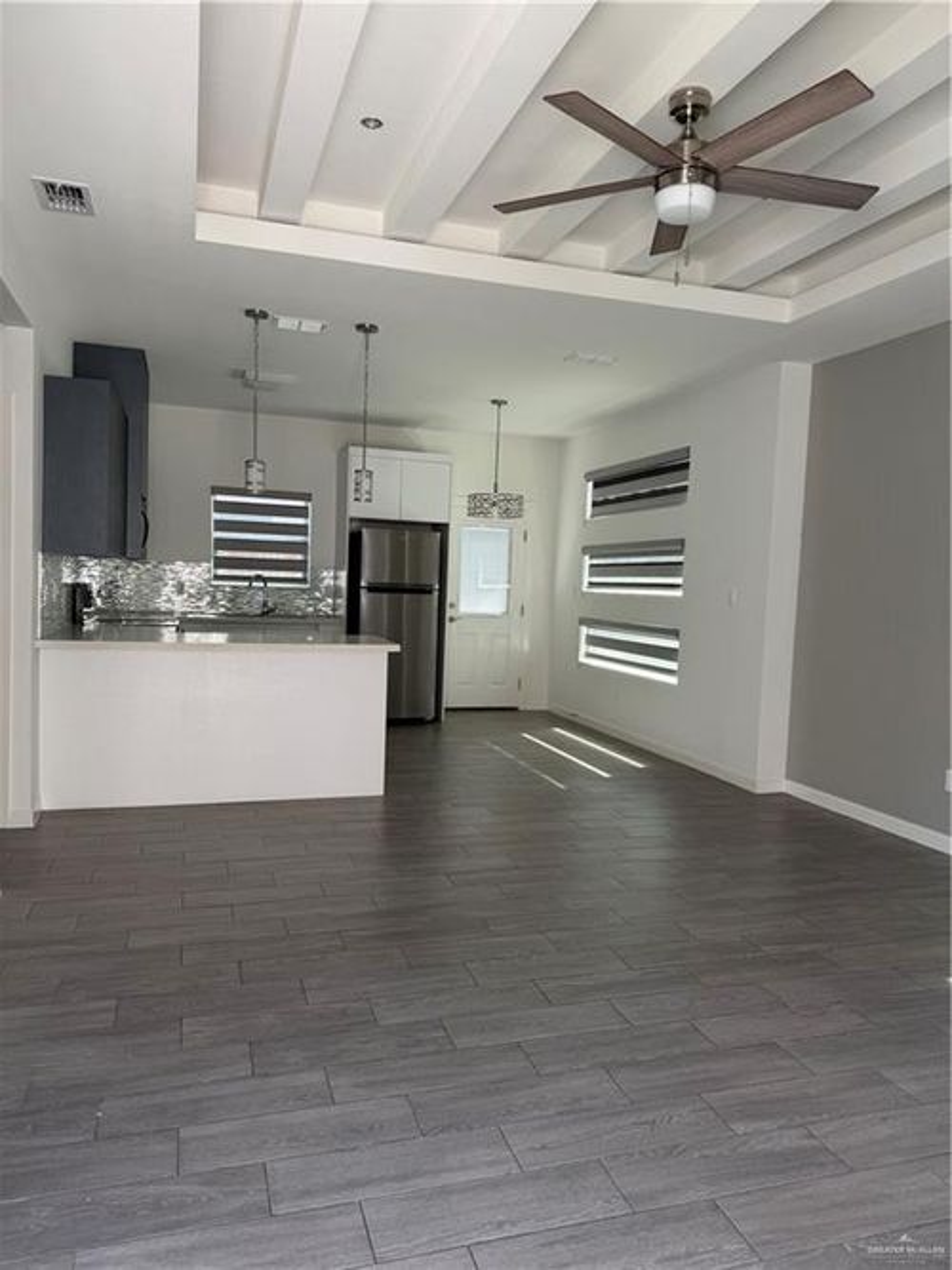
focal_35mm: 24
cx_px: 476
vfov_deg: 71.6
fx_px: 880
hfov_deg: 56.8
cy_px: 635
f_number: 1.78
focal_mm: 6.76
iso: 80
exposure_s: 1/139
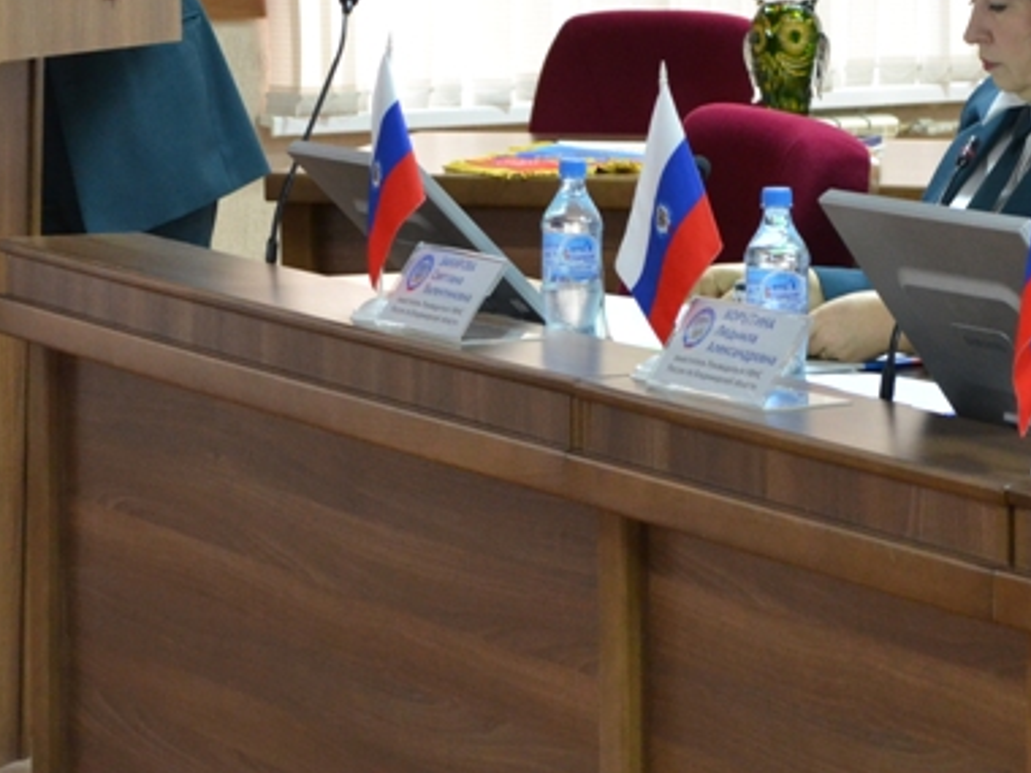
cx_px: 629
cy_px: 202
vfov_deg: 8.9
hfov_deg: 11.8
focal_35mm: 167
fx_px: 4974
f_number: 5.6
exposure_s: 1/15
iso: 1600
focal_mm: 55
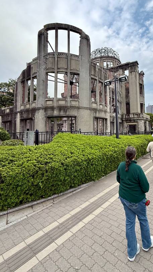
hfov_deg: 58.7
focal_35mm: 18
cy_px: 118
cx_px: 110
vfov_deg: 92.1
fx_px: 130
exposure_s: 1/347
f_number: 2.2
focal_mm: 2.22
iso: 64
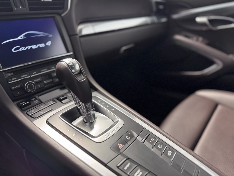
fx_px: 162
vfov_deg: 56.8
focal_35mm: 24
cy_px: 88
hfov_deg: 71.6
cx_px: 117
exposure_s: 1/50
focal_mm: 6.76
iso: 640
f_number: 1.78
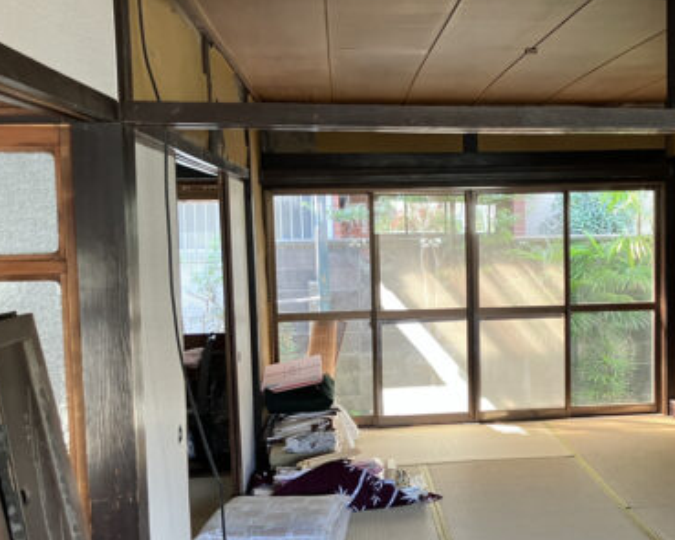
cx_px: 476
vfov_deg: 34.9
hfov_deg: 42.0
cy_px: 296
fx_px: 859
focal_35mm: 43
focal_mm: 3.99
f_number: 1.8
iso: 125
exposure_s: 1/60
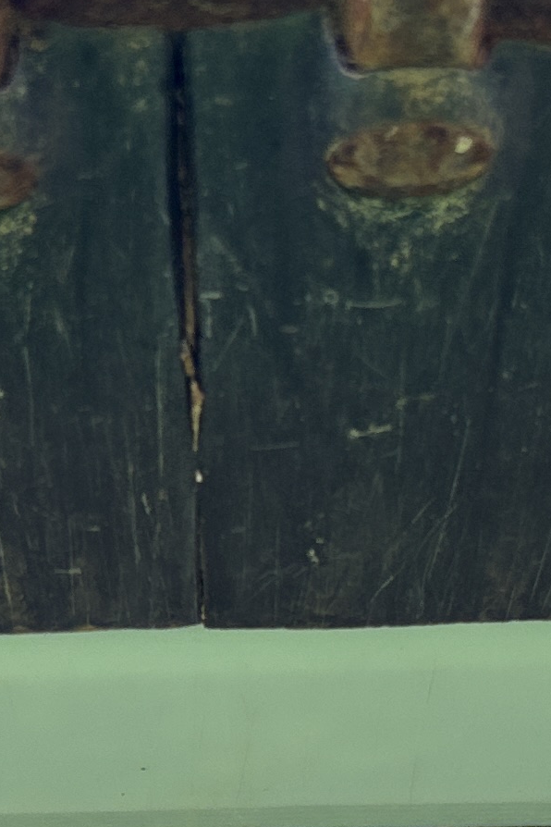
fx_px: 2801
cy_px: 1195
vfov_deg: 15.6
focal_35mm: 122
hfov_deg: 11.2
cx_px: 157
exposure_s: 1/270
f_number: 1.6
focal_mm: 5.96
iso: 50
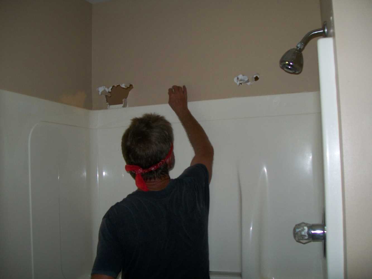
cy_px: 140
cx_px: 186
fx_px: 387
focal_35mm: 36
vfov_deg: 39.7
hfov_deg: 51.4
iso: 80
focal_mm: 6
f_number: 2.7
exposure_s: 1/30
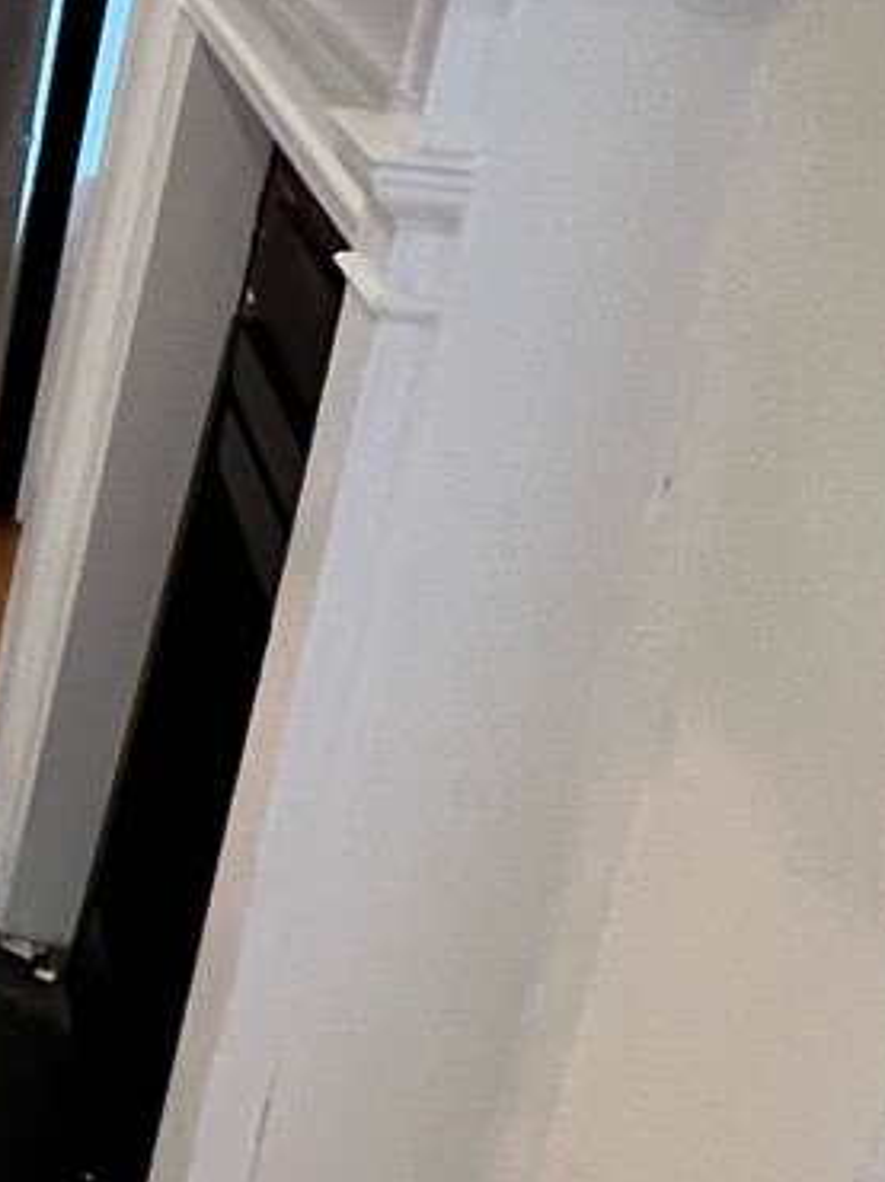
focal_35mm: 72
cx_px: -1422
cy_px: 321
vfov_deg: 26.8
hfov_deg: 13.1
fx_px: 2457
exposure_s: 1/60
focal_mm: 1.57
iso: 125
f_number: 1.8
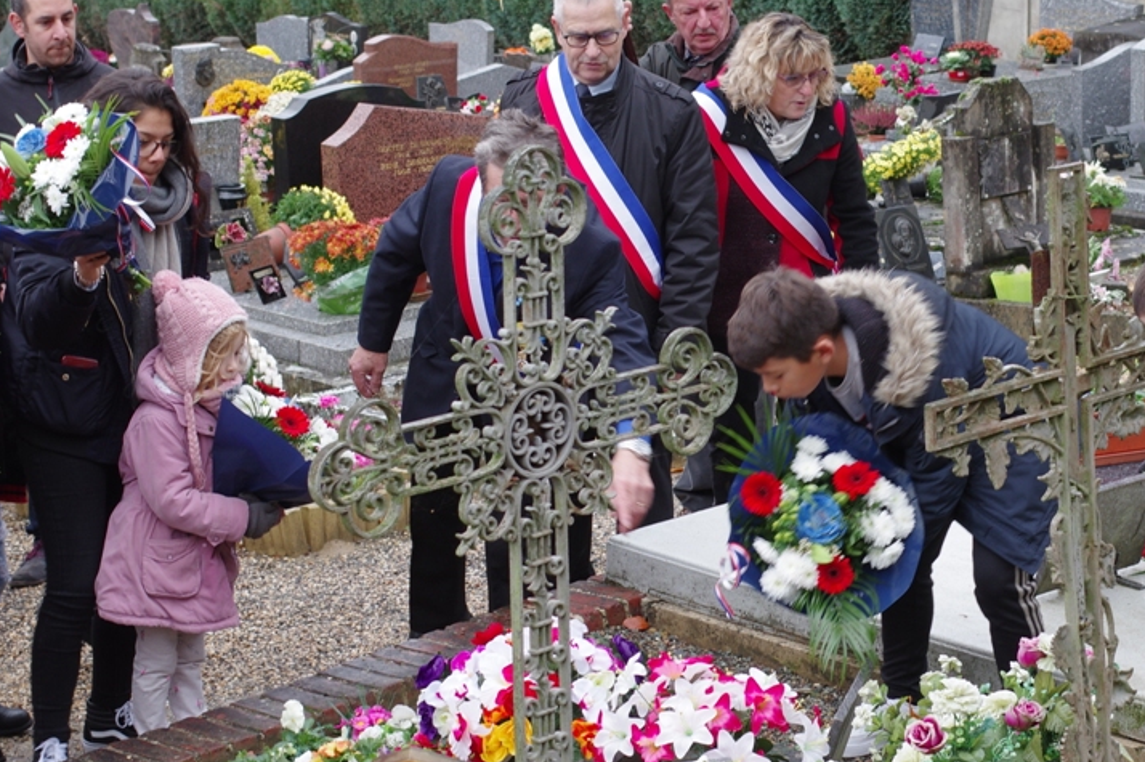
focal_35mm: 92
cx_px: 753
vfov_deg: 14.8
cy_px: 347
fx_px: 2924
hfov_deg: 22.1
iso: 200
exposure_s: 1/60
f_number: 6.3
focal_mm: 35
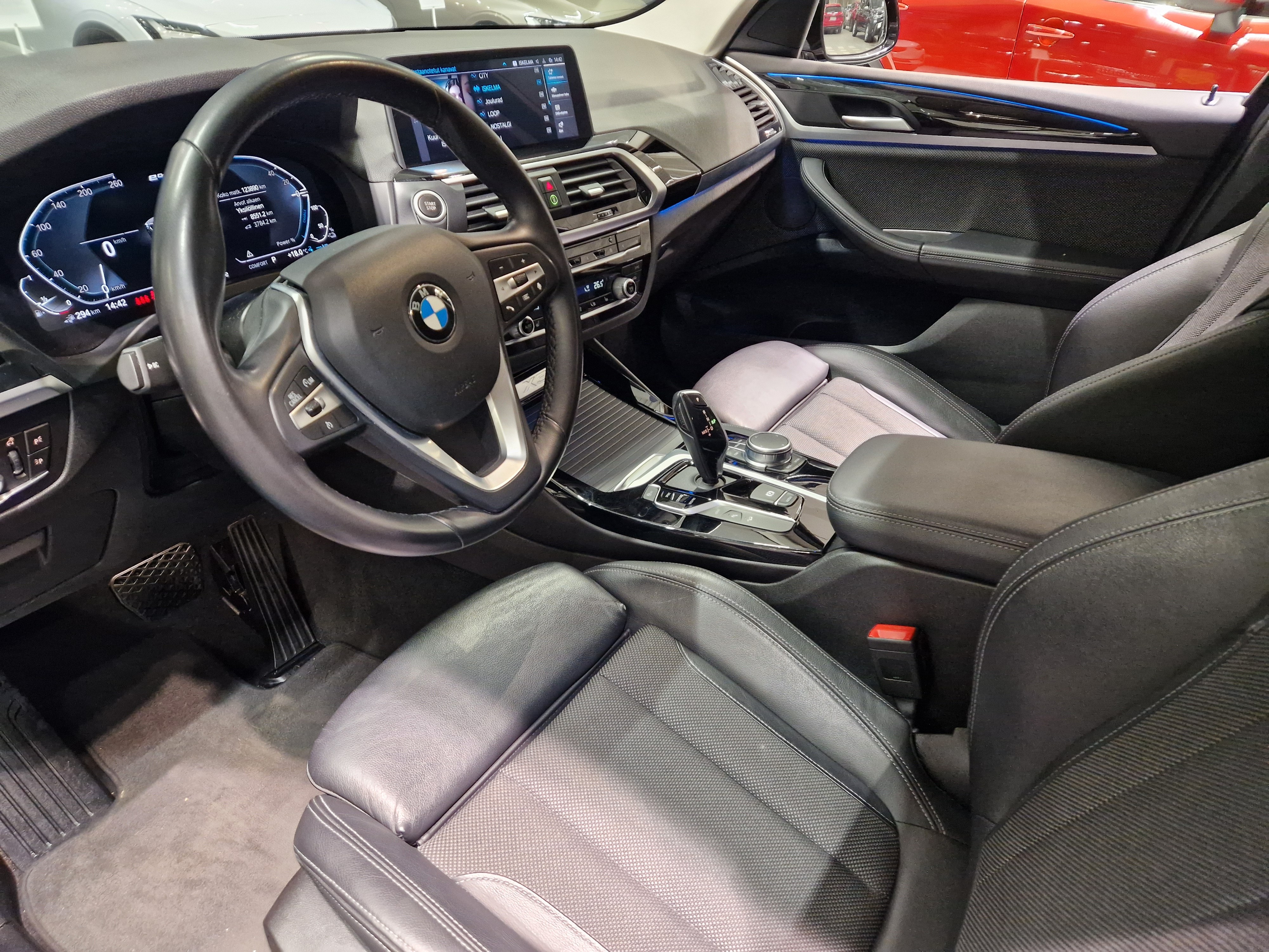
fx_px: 843
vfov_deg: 58.9
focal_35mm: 23
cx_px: 634
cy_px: 476
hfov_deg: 73.9
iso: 640
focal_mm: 5.4
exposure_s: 1/100
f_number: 1.8
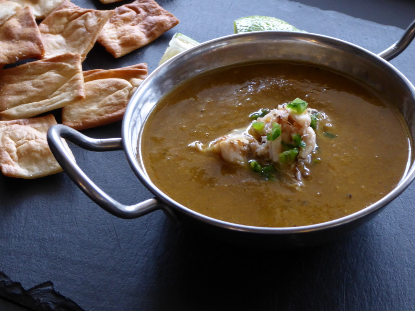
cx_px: 208
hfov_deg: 20.0
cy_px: 156
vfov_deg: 15.1
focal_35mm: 98
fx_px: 1175
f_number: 5
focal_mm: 17.5
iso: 500
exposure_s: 1/5
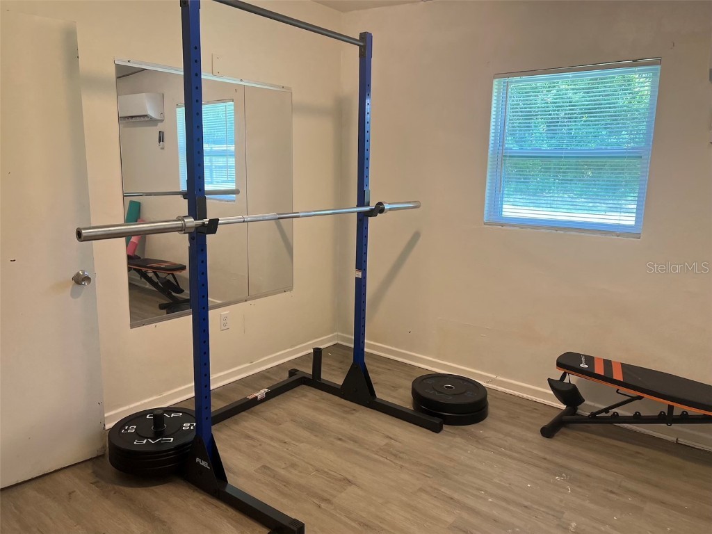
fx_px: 535
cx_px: 356
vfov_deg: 53.1
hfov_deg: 67.3
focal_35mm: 26
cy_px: 267
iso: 100
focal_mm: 5.7
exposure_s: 1/120
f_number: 1.5
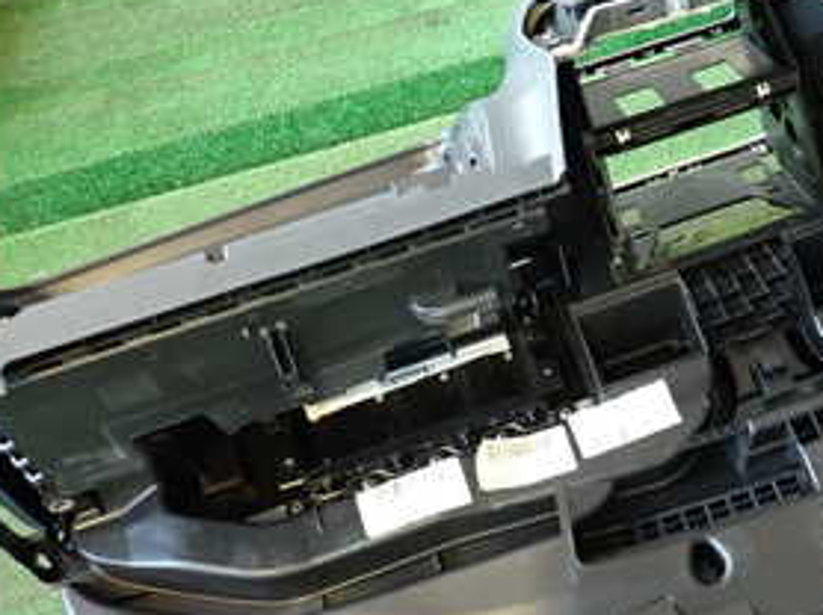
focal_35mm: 54
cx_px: 666
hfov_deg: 34.4
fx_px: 1283
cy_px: 296
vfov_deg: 27.0
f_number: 2
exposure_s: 1/30
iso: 320
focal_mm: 4.5
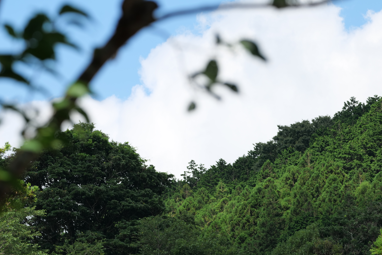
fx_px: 4436
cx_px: 144
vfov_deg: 3.3
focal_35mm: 418
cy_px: 199
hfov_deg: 4.9
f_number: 7.1
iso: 100
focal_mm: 241
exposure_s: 1/160
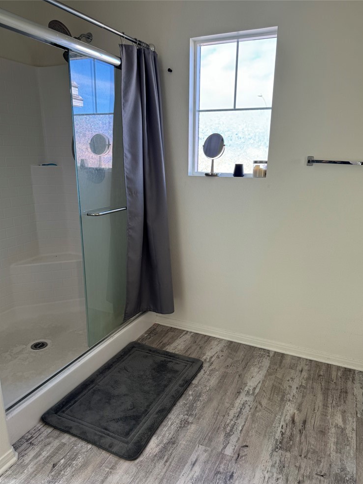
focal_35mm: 25
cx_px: 189
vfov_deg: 69.4
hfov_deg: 54.9
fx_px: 350
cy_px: 252
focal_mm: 6.86
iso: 80
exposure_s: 1/121
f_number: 1.78
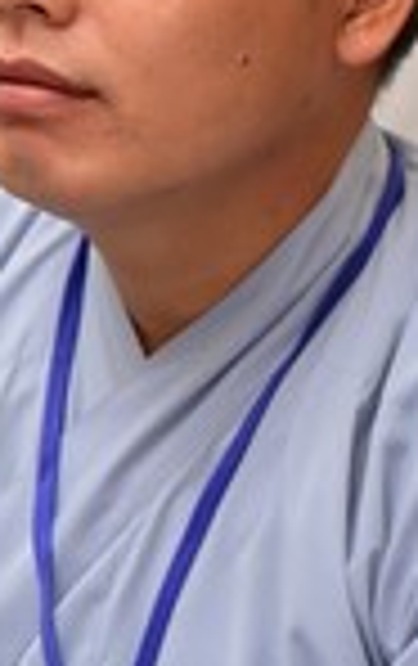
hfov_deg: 2.5
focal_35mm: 537
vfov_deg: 3.9
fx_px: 9750
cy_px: 216
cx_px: 85
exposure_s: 1/80
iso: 1600
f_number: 5
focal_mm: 120
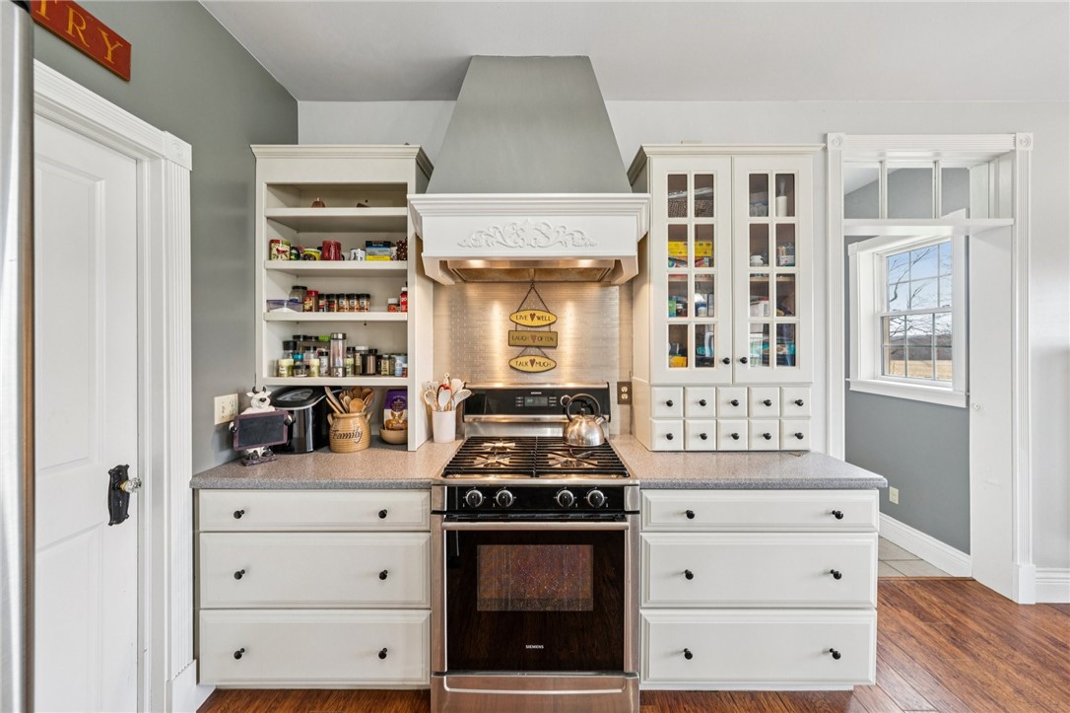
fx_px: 356
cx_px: 535
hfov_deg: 112.6
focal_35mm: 12
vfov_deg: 89.9
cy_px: 356
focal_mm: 12
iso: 400
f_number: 9
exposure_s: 1/8
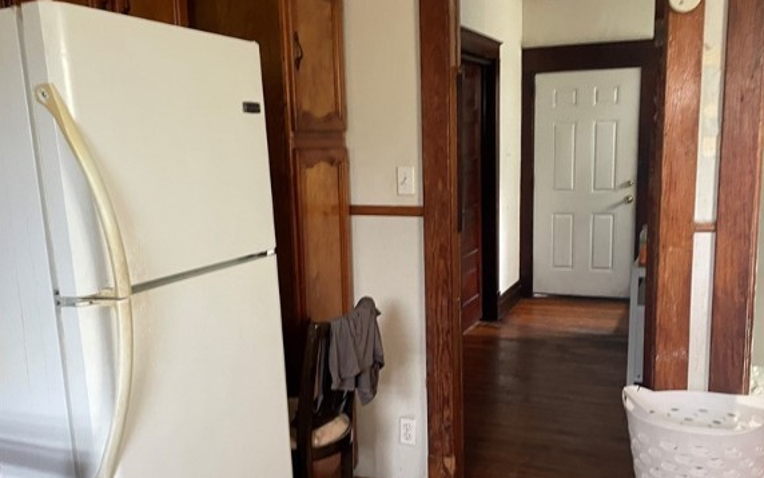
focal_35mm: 37
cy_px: 275
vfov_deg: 34.4
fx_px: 771
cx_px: 383
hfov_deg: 52.7
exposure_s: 1/60
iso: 250
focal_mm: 4.2
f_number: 1.6
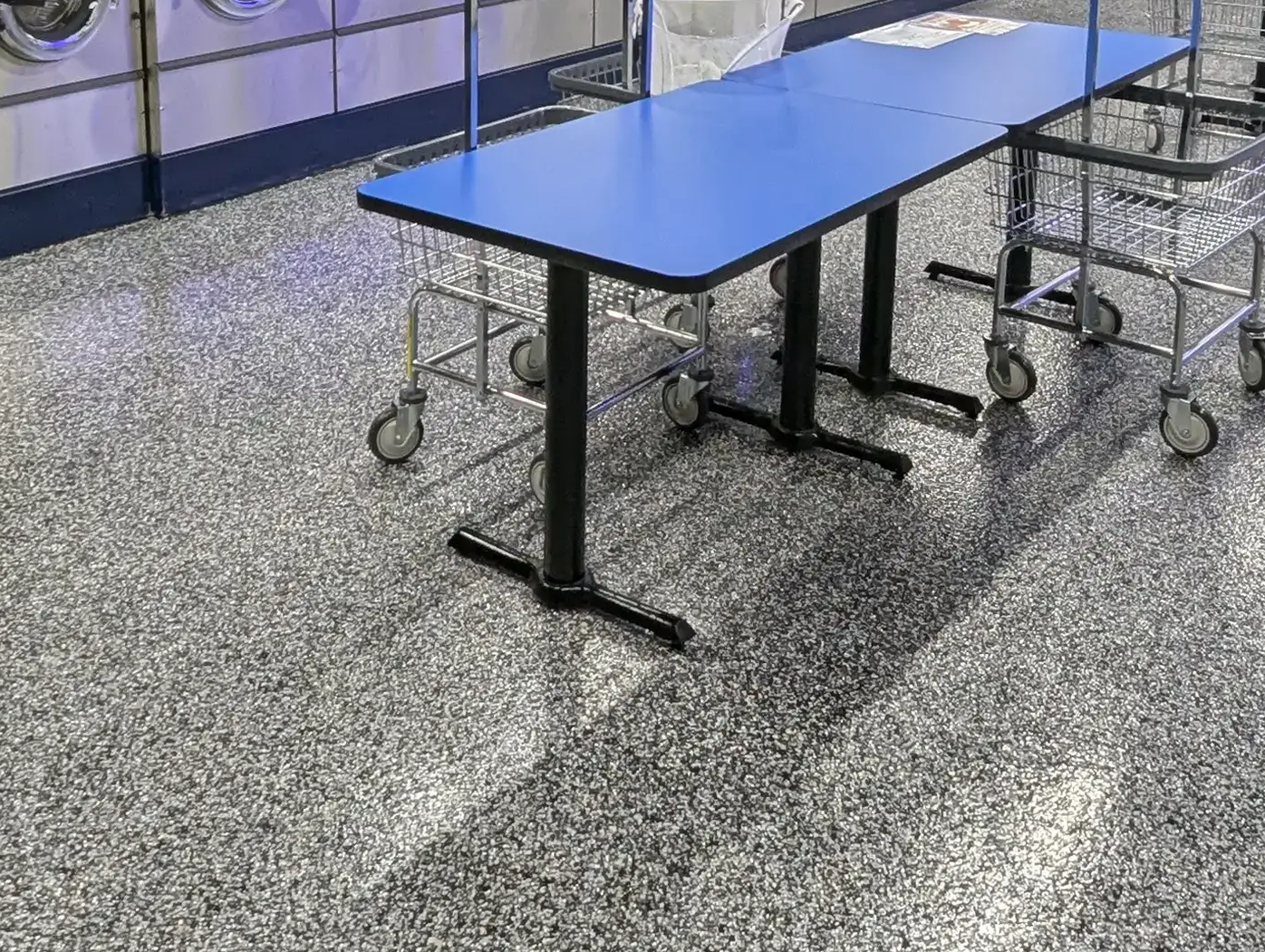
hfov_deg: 48.6
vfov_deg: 35.1
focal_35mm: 38
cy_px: 54
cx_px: 502
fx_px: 1391
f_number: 2.2
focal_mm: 1.95
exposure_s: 1/120
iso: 134
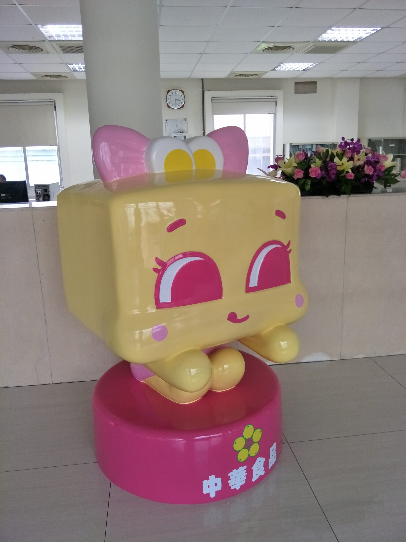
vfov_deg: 71.6
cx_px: 203
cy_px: 271
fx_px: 375
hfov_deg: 56.8
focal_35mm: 24
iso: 108
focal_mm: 4.1
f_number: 1.7
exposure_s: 1/40
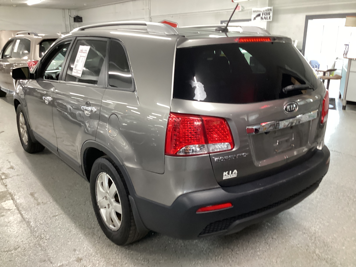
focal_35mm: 31
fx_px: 319
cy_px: 134
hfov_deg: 58.4
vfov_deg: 45.4
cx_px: 178
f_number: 2.4
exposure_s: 1/40
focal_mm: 3.3
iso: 250
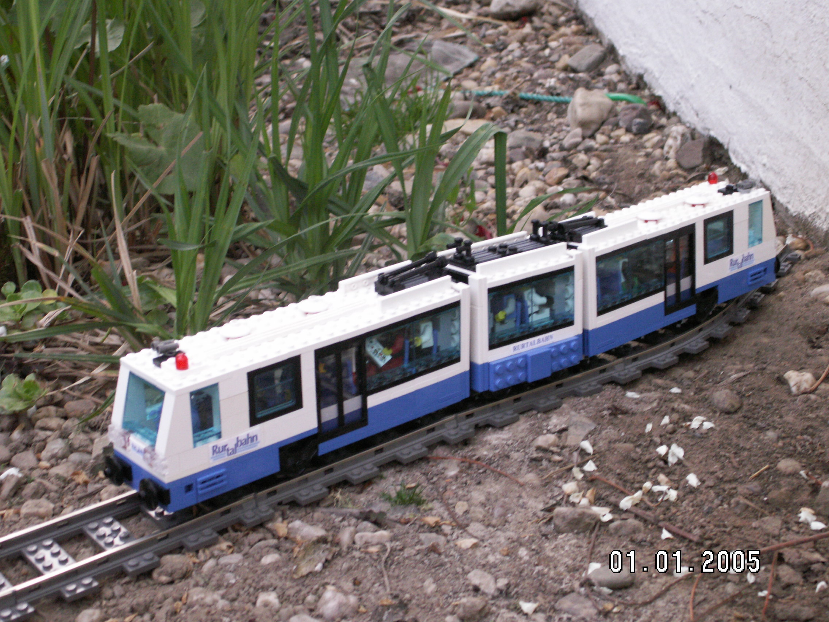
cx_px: 414
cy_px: 311
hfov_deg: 31.2
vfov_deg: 23.7
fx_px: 1485
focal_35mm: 62
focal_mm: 10.28
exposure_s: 1/50
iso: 160
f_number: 3.2
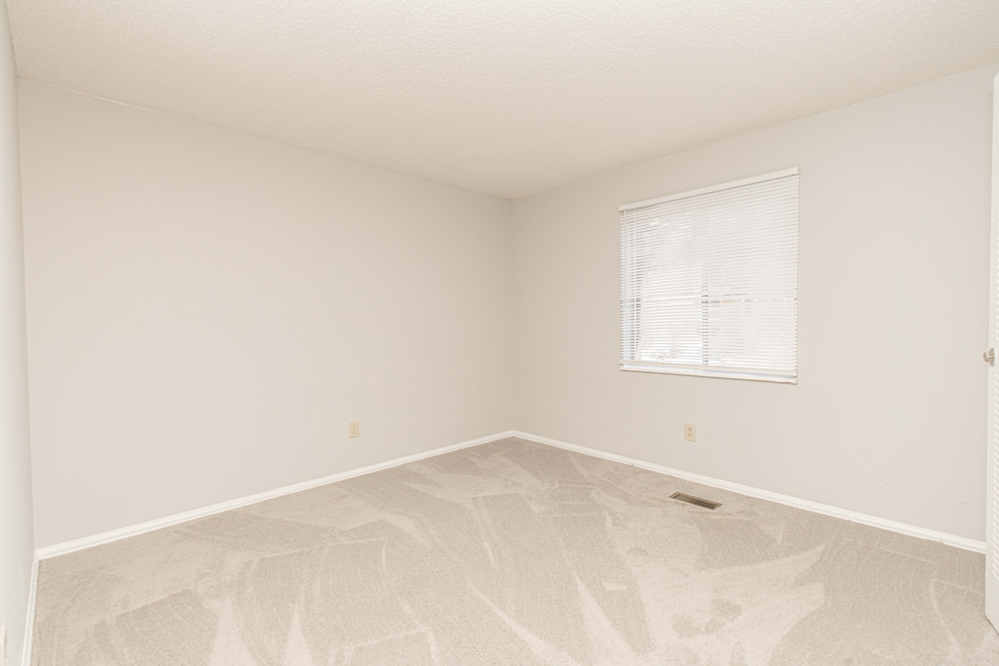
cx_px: 500
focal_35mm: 16
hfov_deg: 96.7
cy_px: 333
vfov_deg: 73.8
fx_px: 444
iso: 500
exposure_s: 1/60
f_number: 9
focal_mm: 16
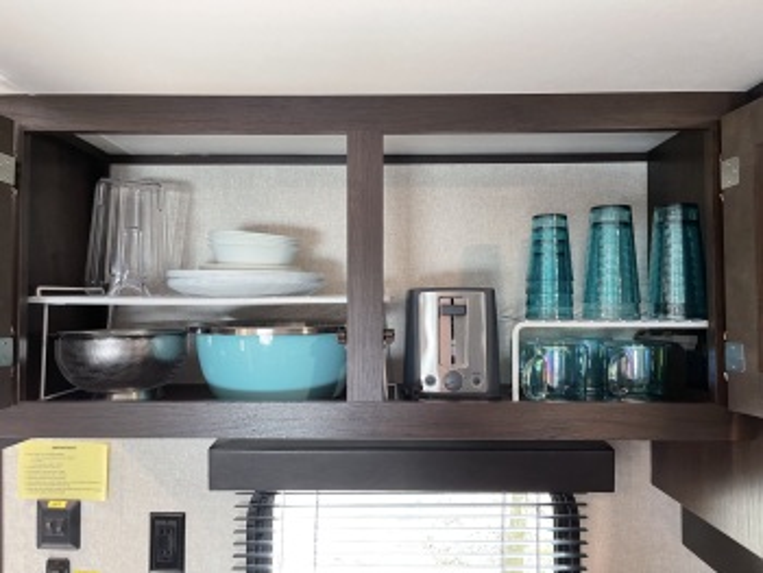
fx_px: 573
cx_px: 382
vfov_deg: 53.1
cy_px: 286
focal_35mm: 26
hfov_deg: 67.3
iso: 320
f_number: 1.6
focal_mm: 5.1
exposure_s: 1/60
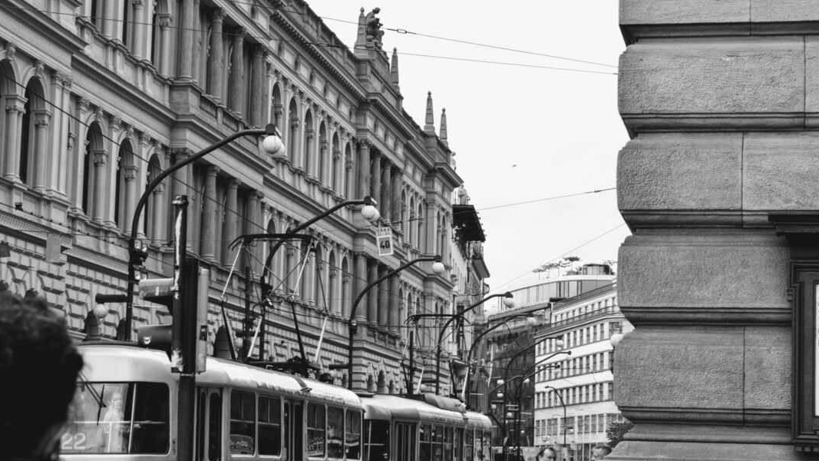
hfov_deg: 24.3
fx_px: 1901
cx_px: 413
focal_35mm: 88
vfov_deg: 13.8
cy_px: 247
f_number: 9
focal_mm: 55
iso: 800
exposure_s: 1/320
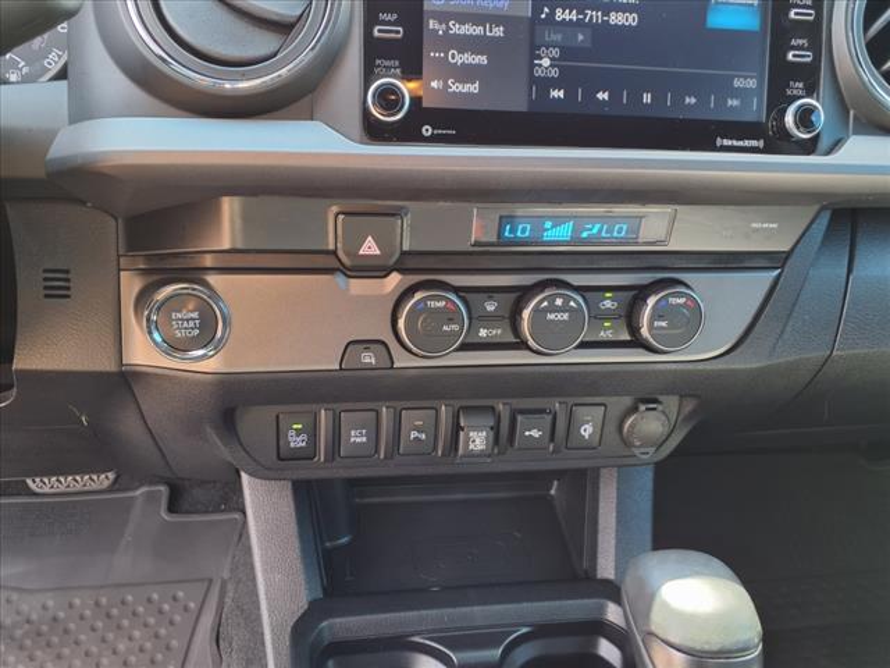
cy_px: 334
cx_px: 445
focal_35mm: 27
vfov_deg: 51.4
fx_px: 694
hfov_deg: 65.3
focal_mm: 3.58
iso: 64
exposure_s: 1/40
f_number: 1.9
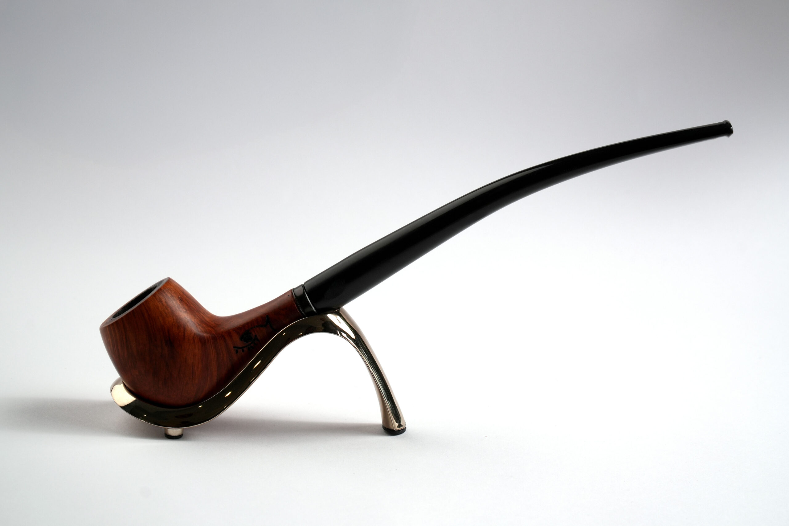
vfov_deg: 11.9
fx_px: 2531
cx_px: 394
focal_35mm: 116
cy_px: 263
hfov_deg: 17.7
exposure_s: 1/200
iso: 200
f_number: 10
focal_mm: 77
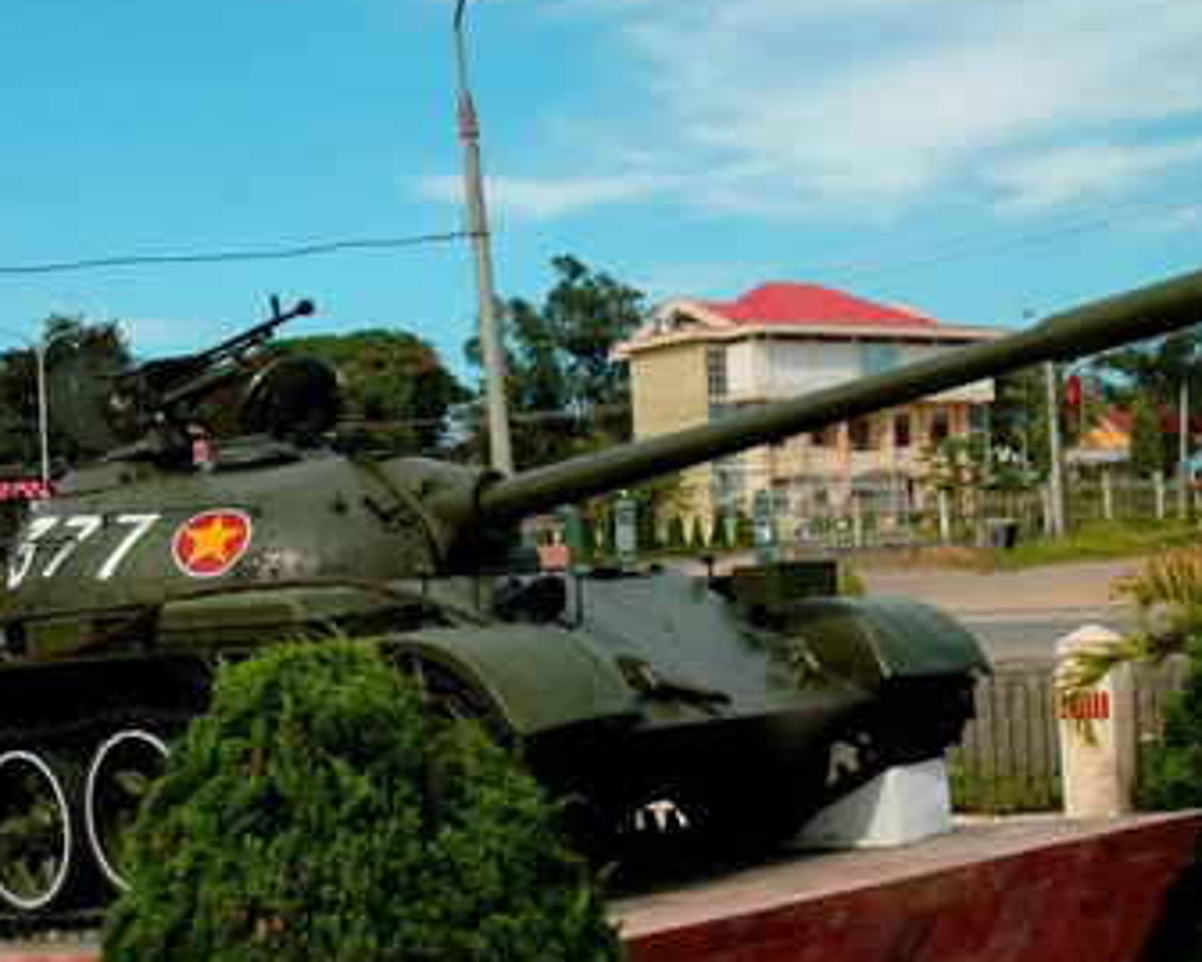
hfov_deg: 28.1
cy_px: 477
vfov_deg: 22.9
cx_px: 365
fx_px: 2380
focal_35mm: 67
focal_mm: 25
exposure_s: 1/1600
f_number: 4
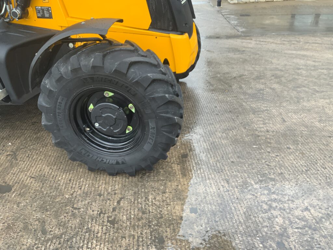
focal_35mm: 29
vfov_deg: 48.2
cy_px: 125
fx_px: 279
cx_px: 166
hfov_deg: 61.7
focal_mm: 3
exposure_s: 1/162
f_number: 1.8
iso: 16
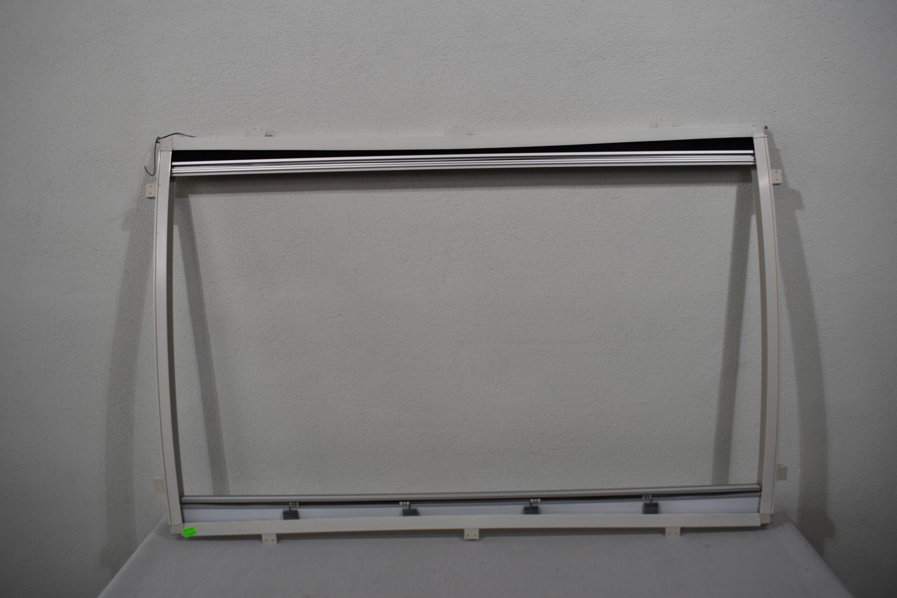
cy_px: 299
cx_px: 448
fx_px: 785
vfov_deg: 41.7
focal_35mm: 32
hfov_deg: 59.5
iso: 200
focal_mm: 21
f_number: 5.6
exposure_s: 1/125
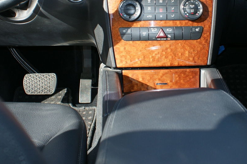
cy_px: 50
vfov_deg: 24.9
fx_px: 371
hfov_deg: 36.5
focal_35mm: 54
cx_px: 162
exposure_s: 1/80
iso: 100
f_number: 5.6
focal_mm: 18
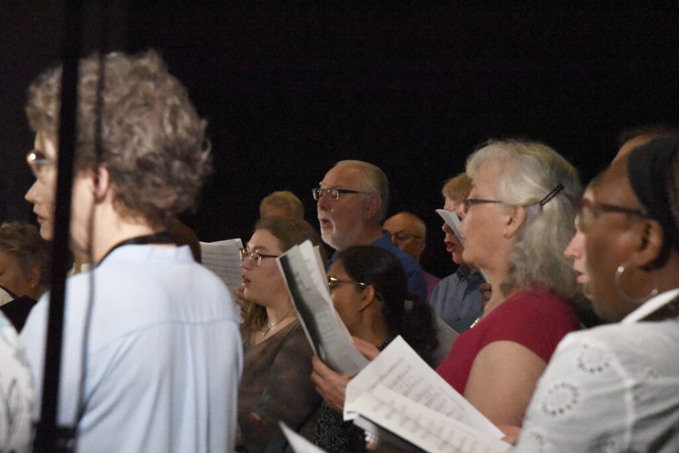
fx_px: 2263
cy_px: 226
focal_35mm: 120
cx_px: 340
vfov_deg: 11.4
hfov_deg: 17.1
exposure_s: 1/640
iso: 25600
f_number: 9
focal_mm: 120
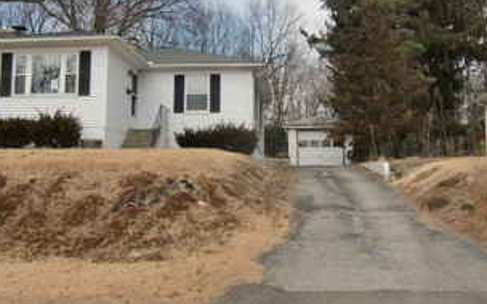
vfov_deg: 31.2
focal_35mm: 41
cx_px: 232
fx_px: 544
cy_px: 134
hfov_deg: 48.2
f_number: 3.6
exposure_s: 1/640
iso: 64
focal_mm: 6.1
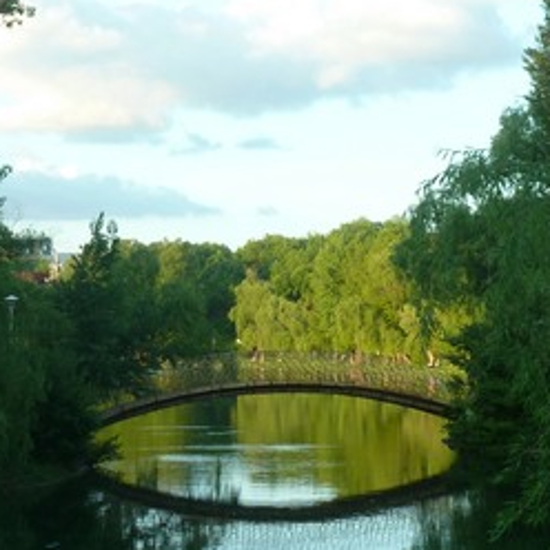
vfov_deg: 18.4
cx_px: 131
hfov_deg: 18.4
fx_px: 1690
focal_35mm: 94
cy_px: 142
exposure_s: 1/60
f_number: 3.6
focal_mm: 5.9
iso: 100
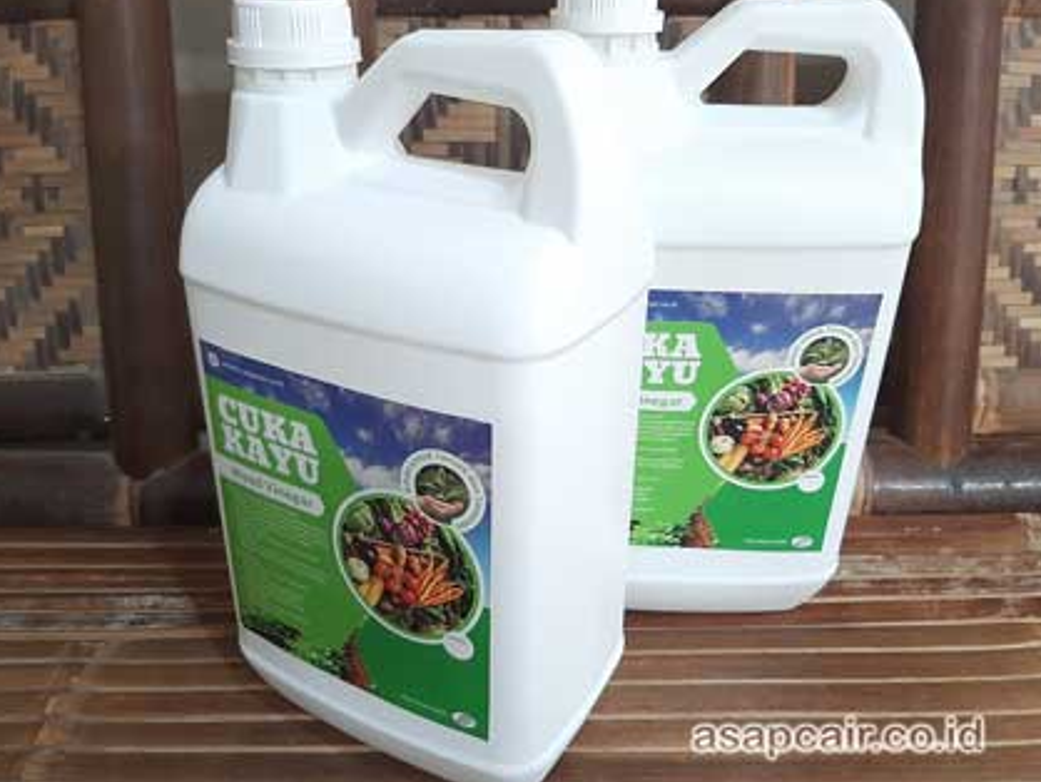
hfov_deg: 58.3
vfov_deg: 45.5
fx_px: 933
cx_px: 503
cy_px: 376
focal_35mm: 31
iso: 500
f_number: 1.7
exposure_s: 1/20
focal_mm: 3.93
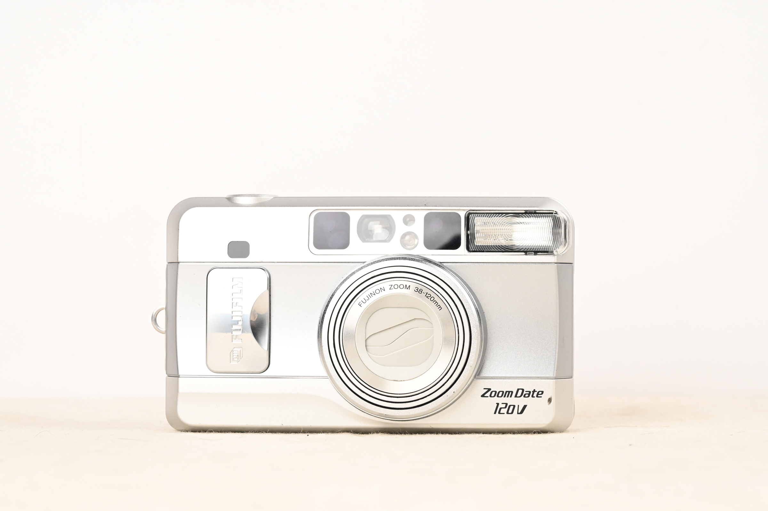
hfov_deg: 17.1
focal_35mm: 120
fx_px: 2558
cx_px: 384
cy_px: 256
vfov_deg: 11.4
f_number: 18
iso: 3200
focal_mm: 120
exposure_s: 1/100
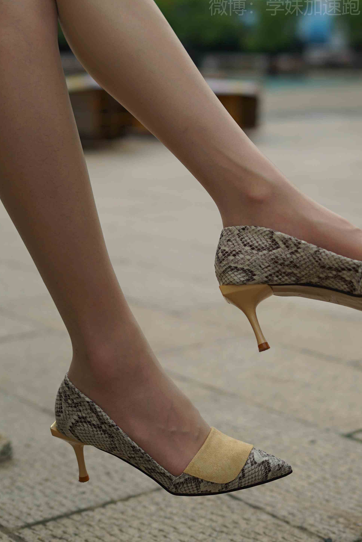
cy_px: 150
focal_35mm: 73
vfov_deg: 27.4
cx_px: 235
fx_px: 1099
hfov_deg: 18.7
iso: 100
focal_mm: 50
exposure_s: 1/1250
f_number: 2.8
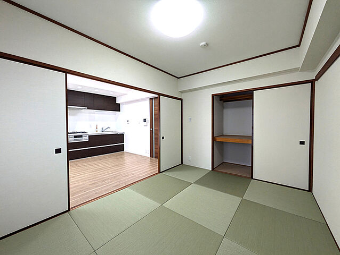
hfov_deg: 102.0
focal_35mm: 14
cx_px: 170
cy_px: 128
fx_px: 138
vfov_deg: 85.8
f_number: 2.2
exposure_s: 1/100
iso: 68
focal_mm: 1.83
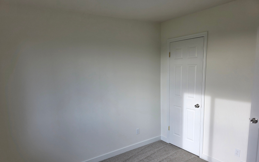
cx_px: 127
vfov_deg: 48.9
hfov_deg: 72.5
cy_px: 98
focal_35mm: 25
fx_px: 176
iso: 40
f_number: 1.7
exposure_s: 1/120
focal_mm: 6.3
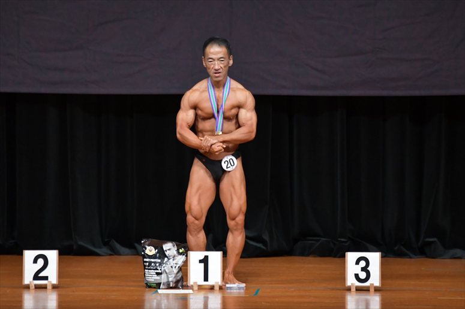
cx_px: 232
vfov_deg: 4.6
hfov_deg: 6.9
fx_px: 3873
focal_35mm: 300
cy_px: 154
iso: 4000
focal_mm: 200
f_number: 5.6
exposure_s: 1/400
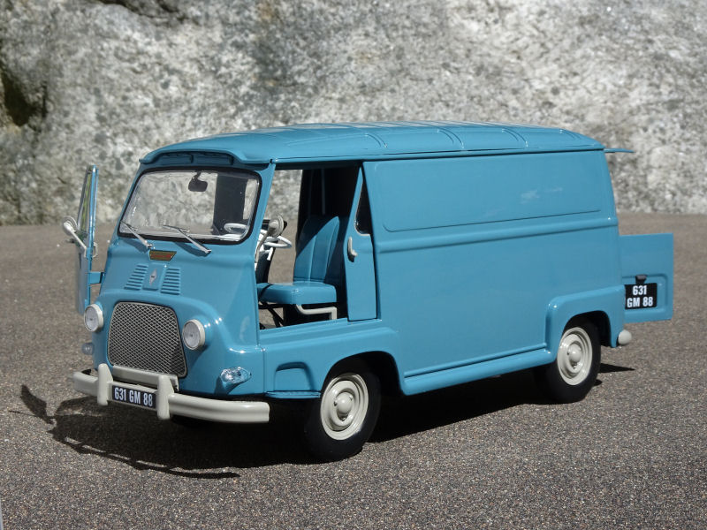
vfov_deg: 22.9
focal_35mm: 64
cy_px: 265
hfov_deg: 30.3
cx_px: 354
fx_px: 1307
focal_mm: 10.95
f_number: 7.1
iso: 80
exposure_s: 1/250
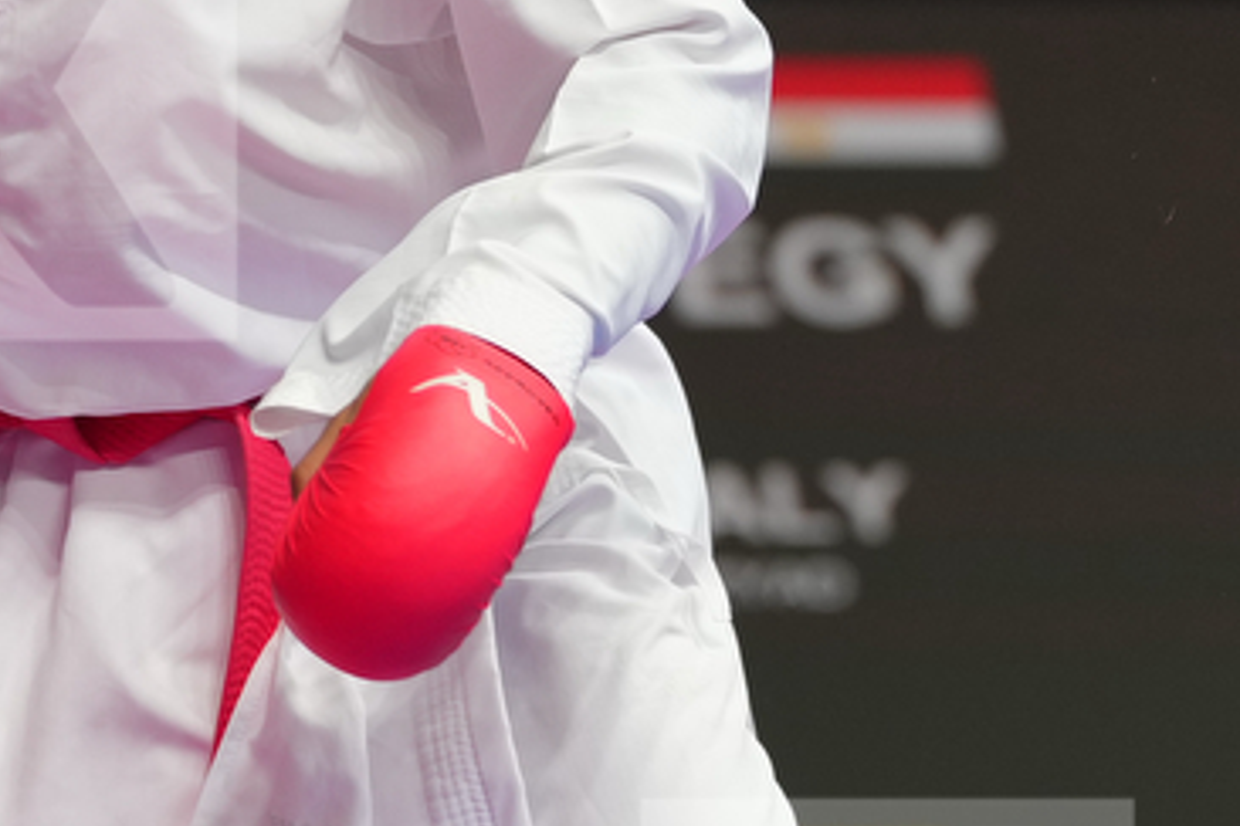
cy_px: 102
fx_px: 30137
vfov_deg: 1.6
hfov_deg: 2.4
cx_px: 888
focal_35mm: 875
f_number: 2.8
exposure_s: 1/1000
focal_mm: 200
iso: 640
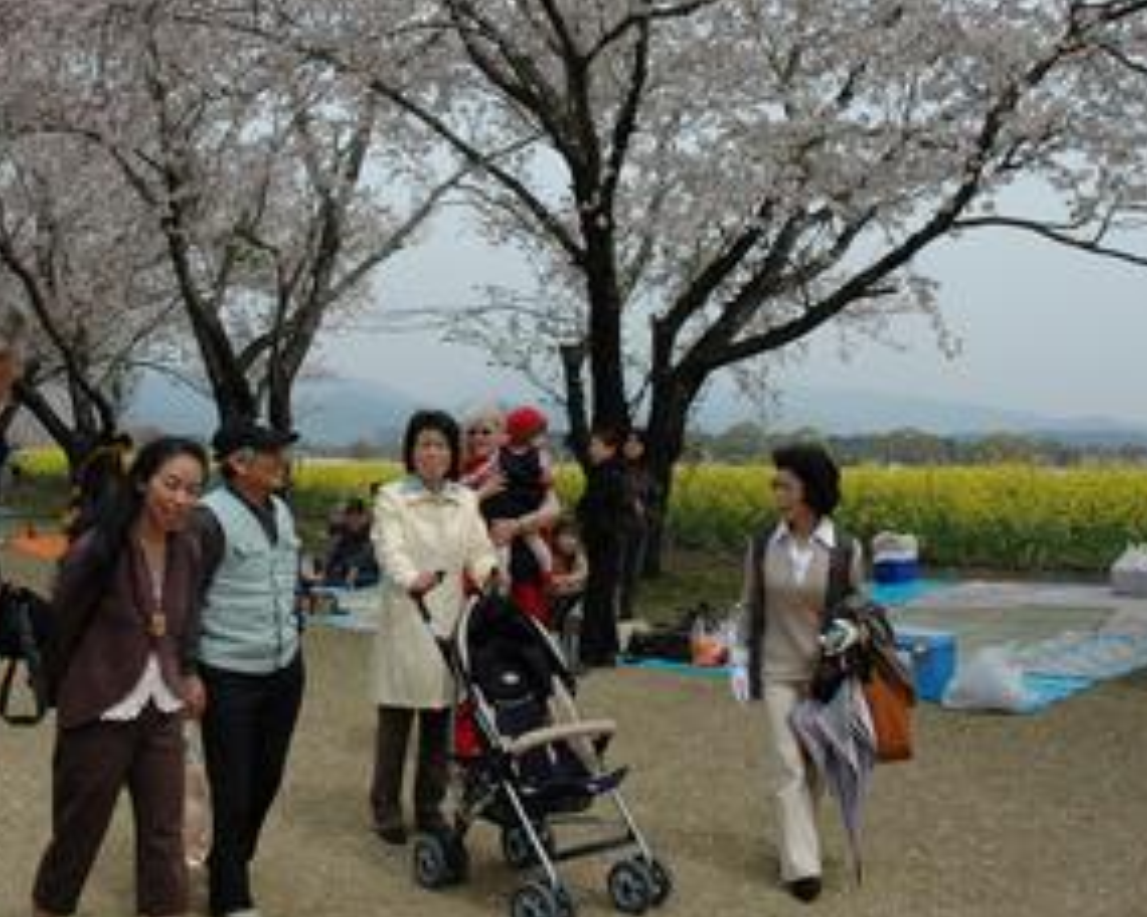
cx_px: 555
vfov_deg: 37.3
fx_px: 1358
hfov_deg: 45.8
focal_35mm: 40
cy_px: 400
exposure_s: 1/320
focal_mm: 18
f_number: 10
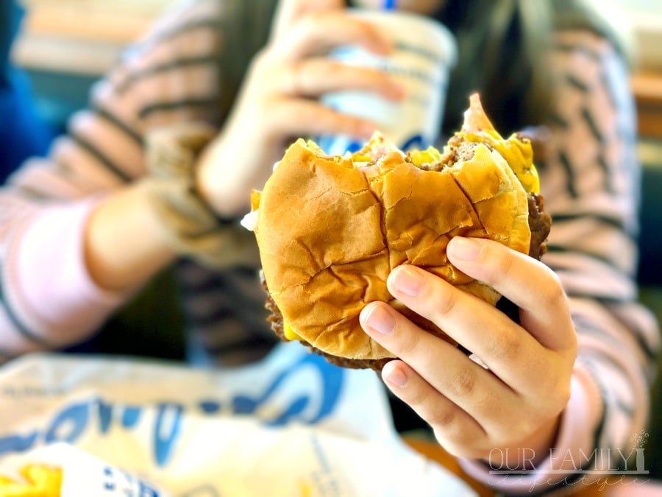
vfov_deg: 28.0
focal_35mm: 52
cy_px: 248
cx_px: 331
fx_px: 994
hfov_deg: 36.8
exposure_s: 1/120
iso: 200
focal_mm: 6
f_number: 2
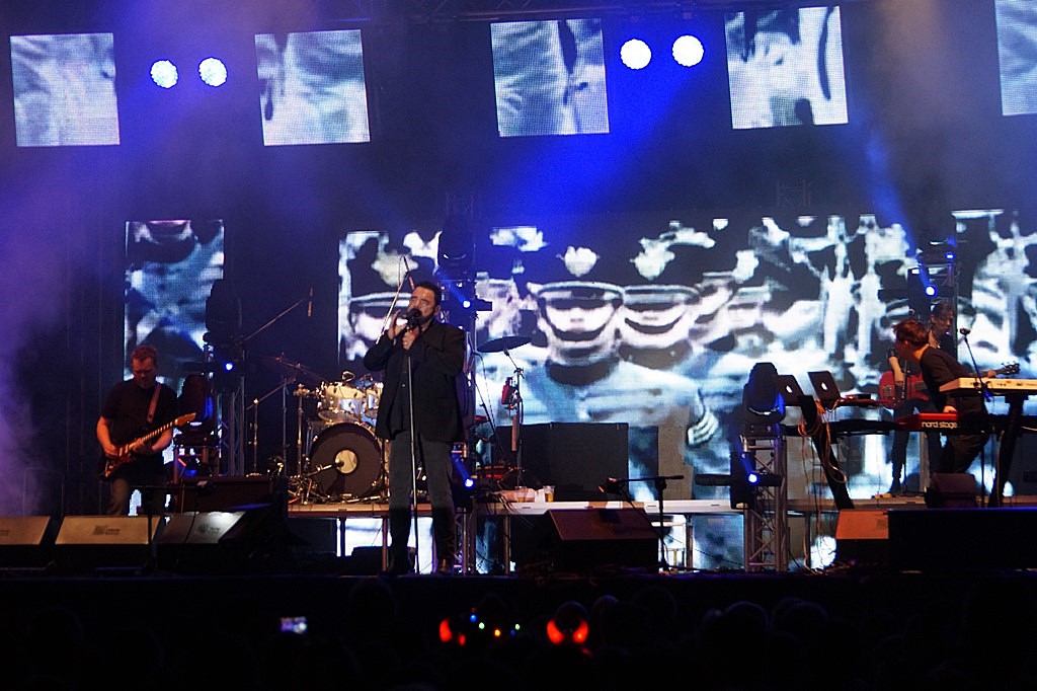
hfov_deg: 18.2
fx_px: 3239
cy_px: 346
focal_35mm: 112
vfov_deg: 12.2
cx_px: 518
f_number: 4.5
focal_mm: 75
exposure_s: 1/125
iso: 1000
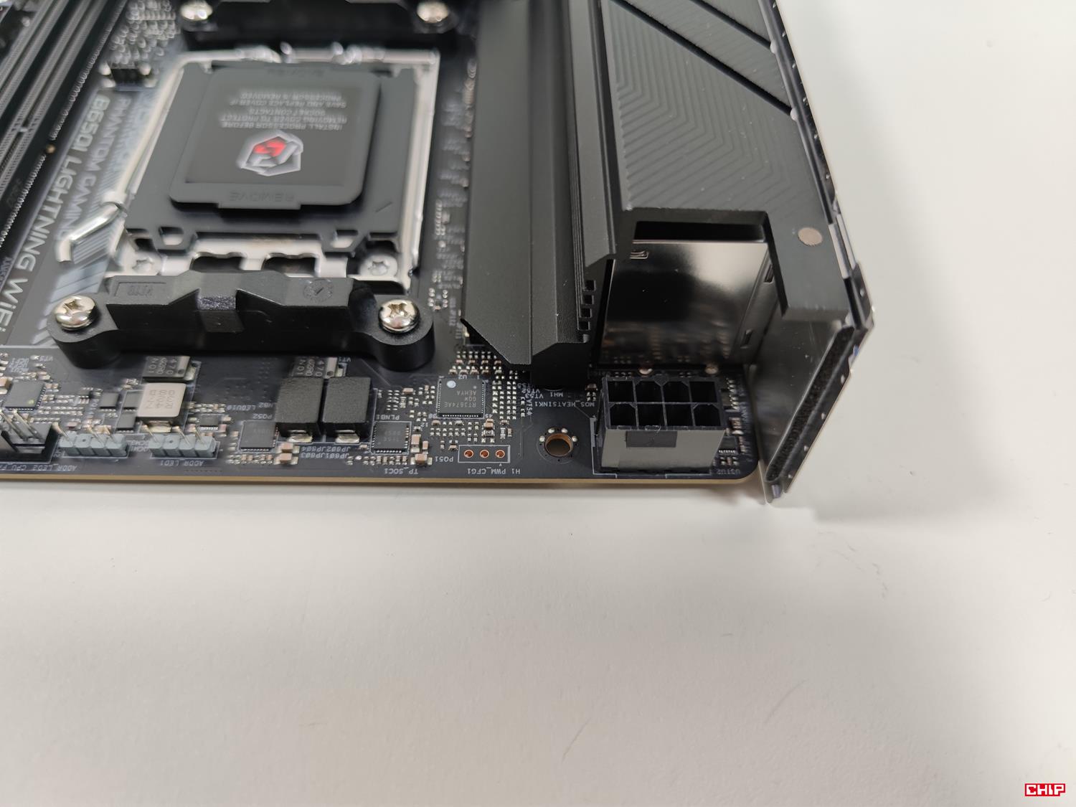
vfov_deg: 54.9
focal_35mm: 25
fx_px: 777
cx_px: 538
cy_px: 404
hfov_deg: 69.4
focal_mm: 6.78
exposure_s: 1/100
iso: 78
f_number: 1.85
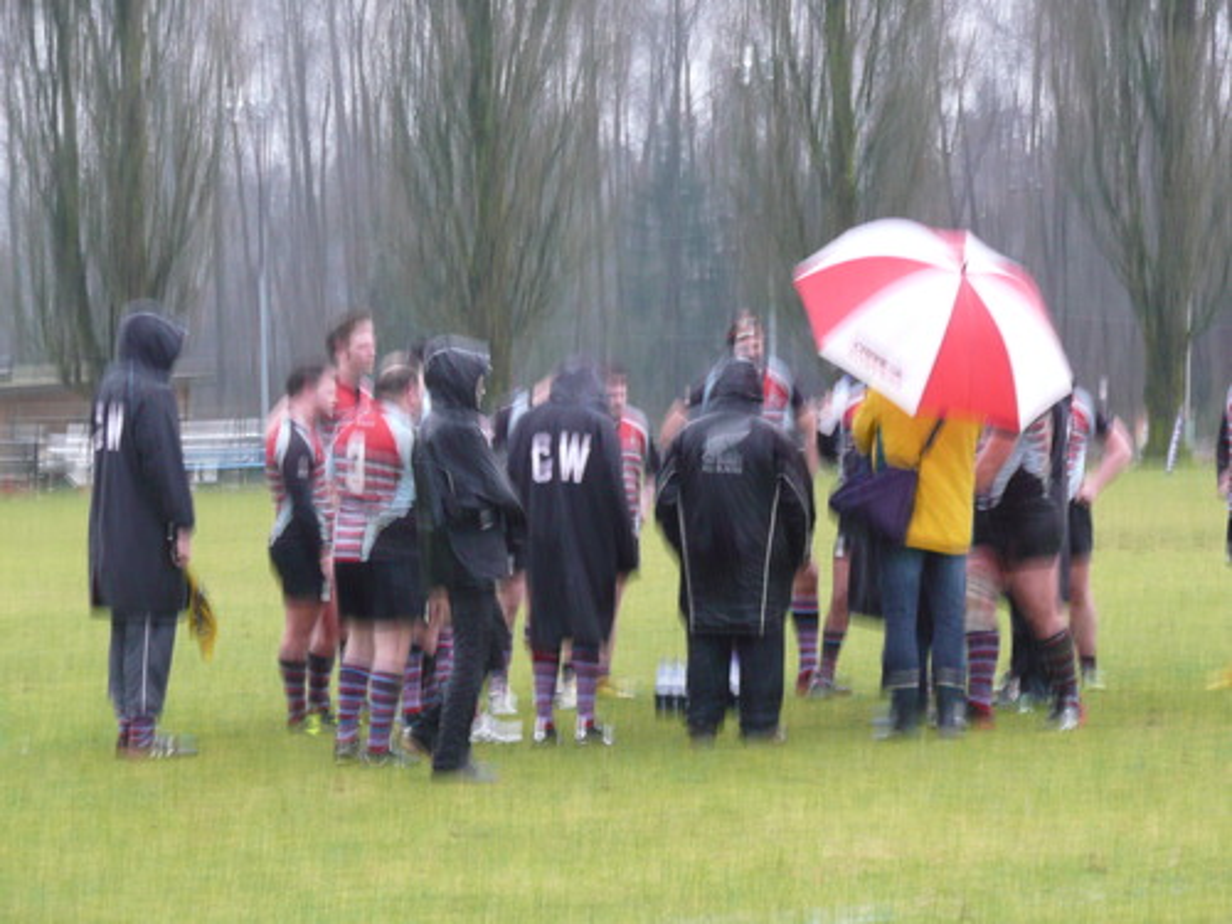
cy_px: 462
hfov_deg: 12.5
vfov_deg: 9.4
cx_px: 616
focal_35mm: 158
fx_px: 5623
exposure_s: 1/30
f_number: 4.8
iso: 160
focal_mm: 26
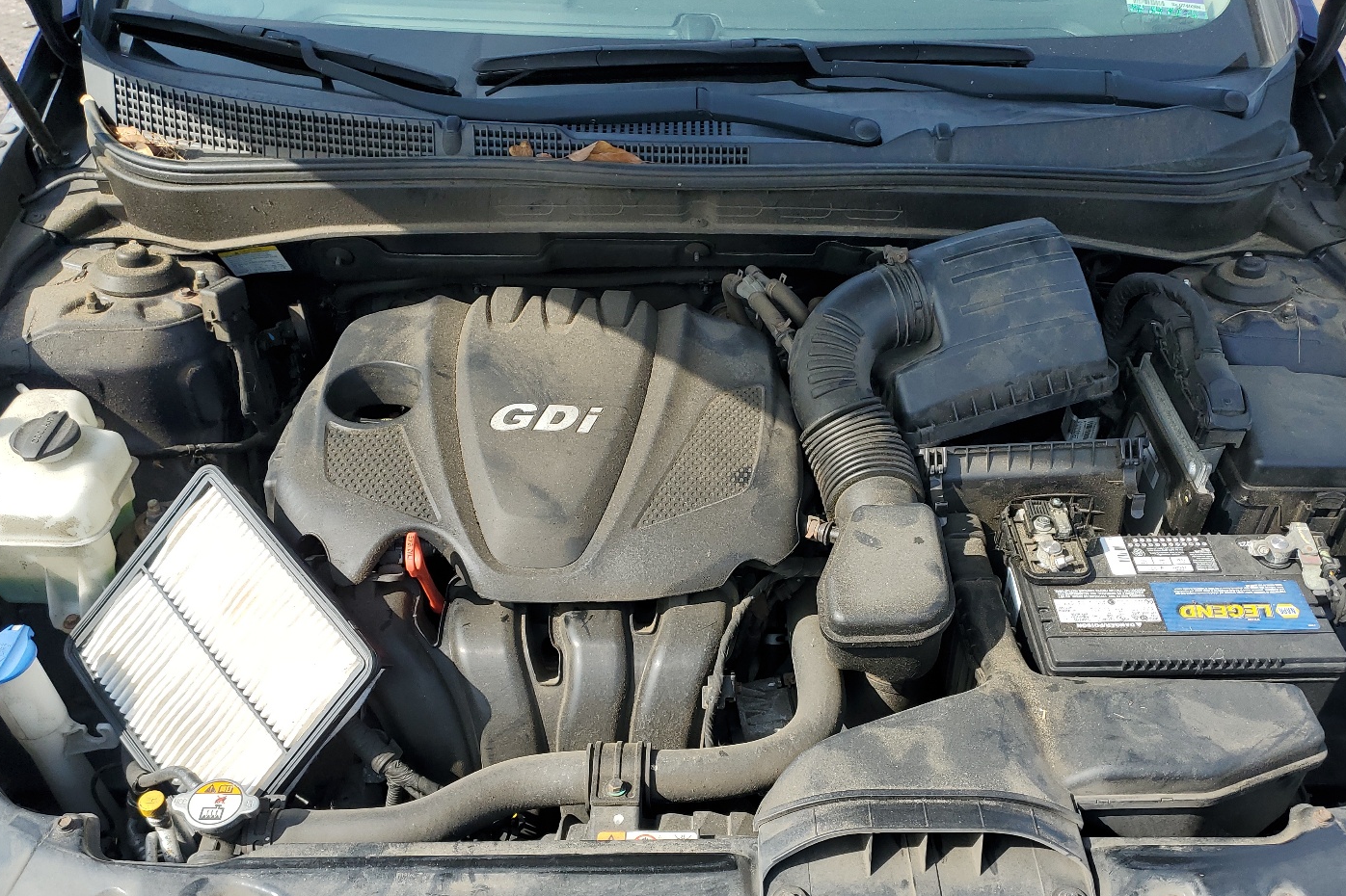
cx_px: 727
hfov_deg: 60.2
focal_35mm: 31
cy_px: 541
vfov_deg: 42.1
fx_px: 1159
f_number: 1.5
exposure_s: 1/1250
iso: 50
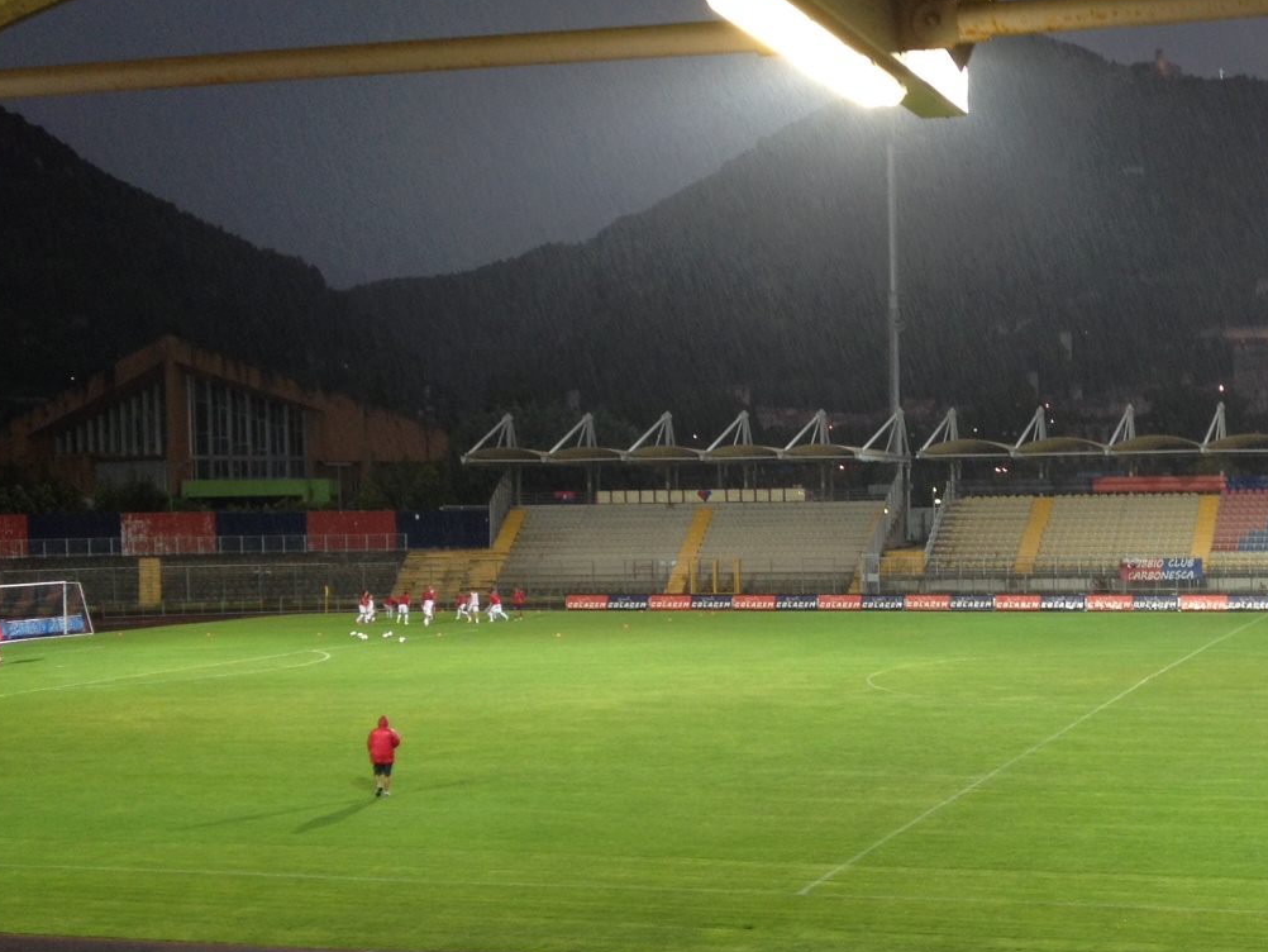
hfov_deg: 32.8
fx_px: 2088
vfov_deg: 25.6
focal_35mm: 57
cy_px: 577
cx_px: 1016
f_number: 2.4
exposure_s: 1/20
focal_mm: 4.28
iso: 50
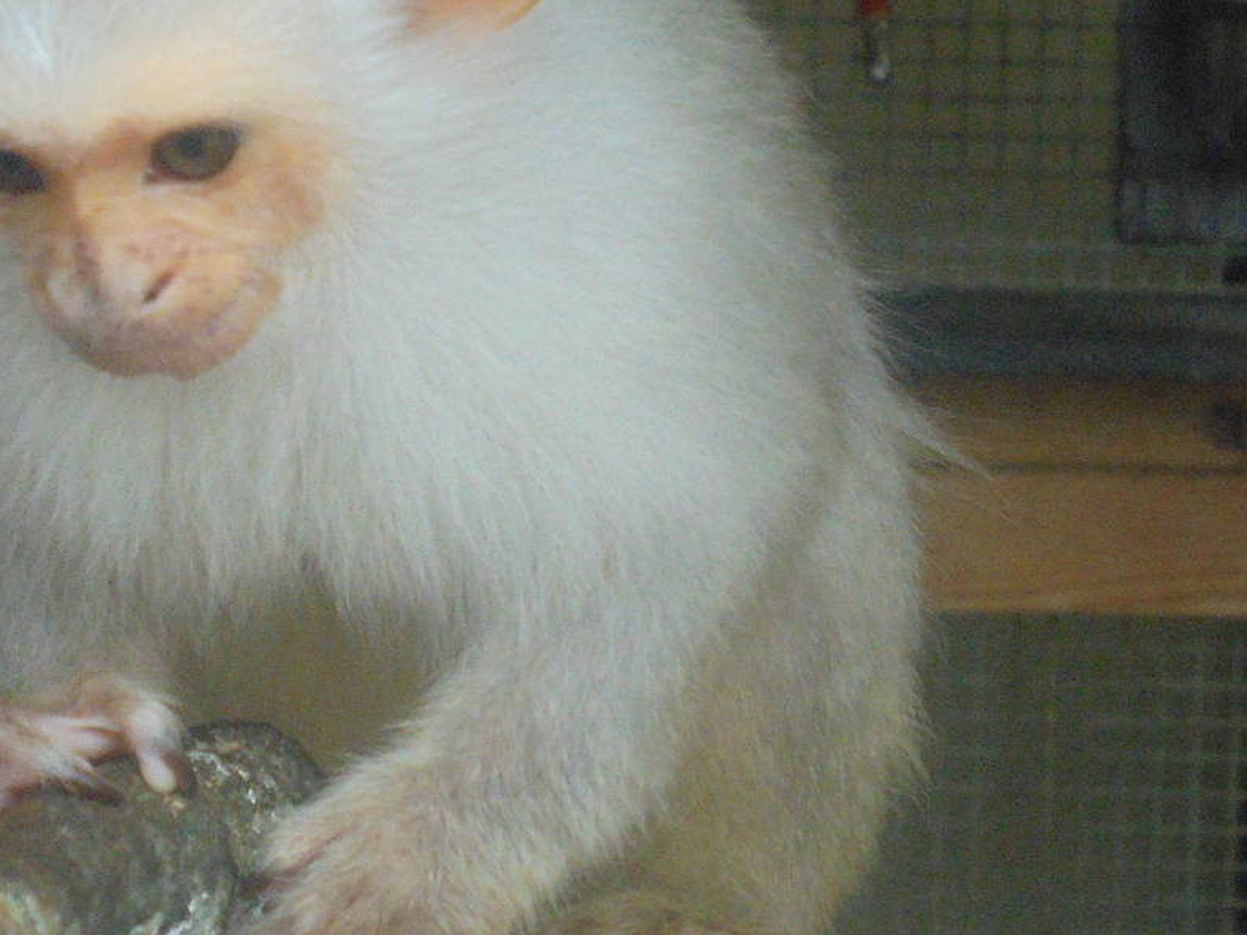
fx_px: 4105
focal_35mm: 114
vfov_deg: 13.0
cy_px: 352
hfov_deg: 17.2
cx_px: 340
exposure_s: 1/100
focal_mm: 10.1
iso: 640
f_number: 5.2
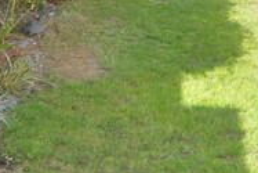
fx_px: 588
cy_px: -38
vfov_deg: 16.0
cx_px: 160
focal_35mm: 82
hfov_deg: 24.7
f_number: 4
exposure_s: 1/200
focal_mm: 10
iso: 100
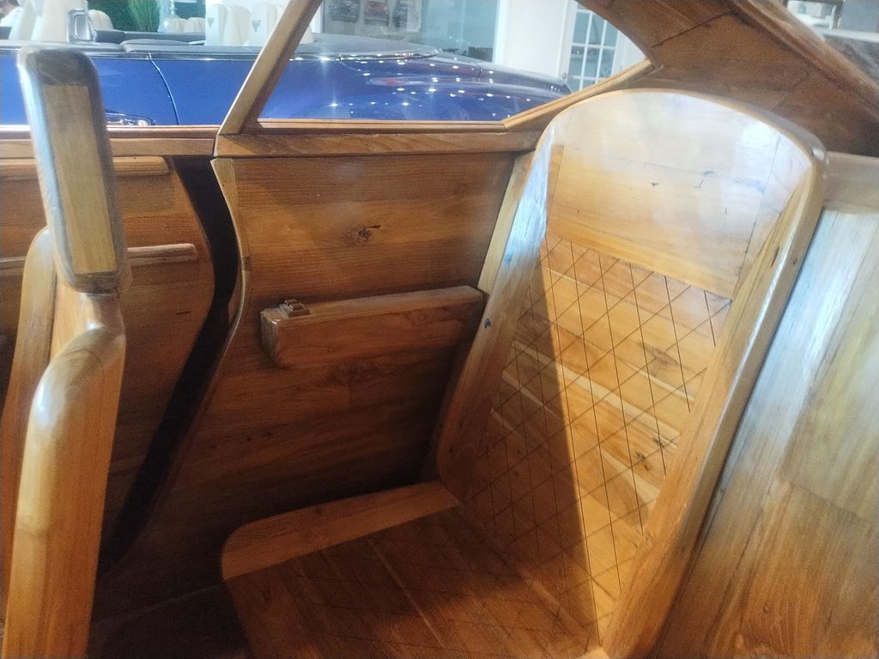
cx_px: 440
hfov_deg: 69.4
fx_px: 635
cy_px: 330
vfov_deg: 54.9
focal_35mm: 25
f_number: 1.7
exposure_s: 1/24
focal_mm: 4.71
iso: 198
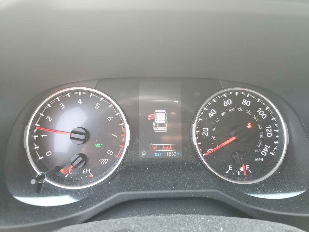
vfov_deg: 53.1
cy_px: 116
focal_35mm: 26
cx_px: 154
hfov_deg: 67.3
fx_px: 232
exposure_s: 1/60.2
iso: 104
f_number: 1.5
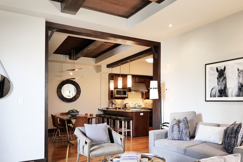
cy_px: 99
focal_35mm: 28
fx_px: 189
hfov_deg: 64.7
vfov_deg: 46.1
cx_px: 149
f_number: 1.7
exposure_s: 1/50
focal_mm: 9
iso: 800
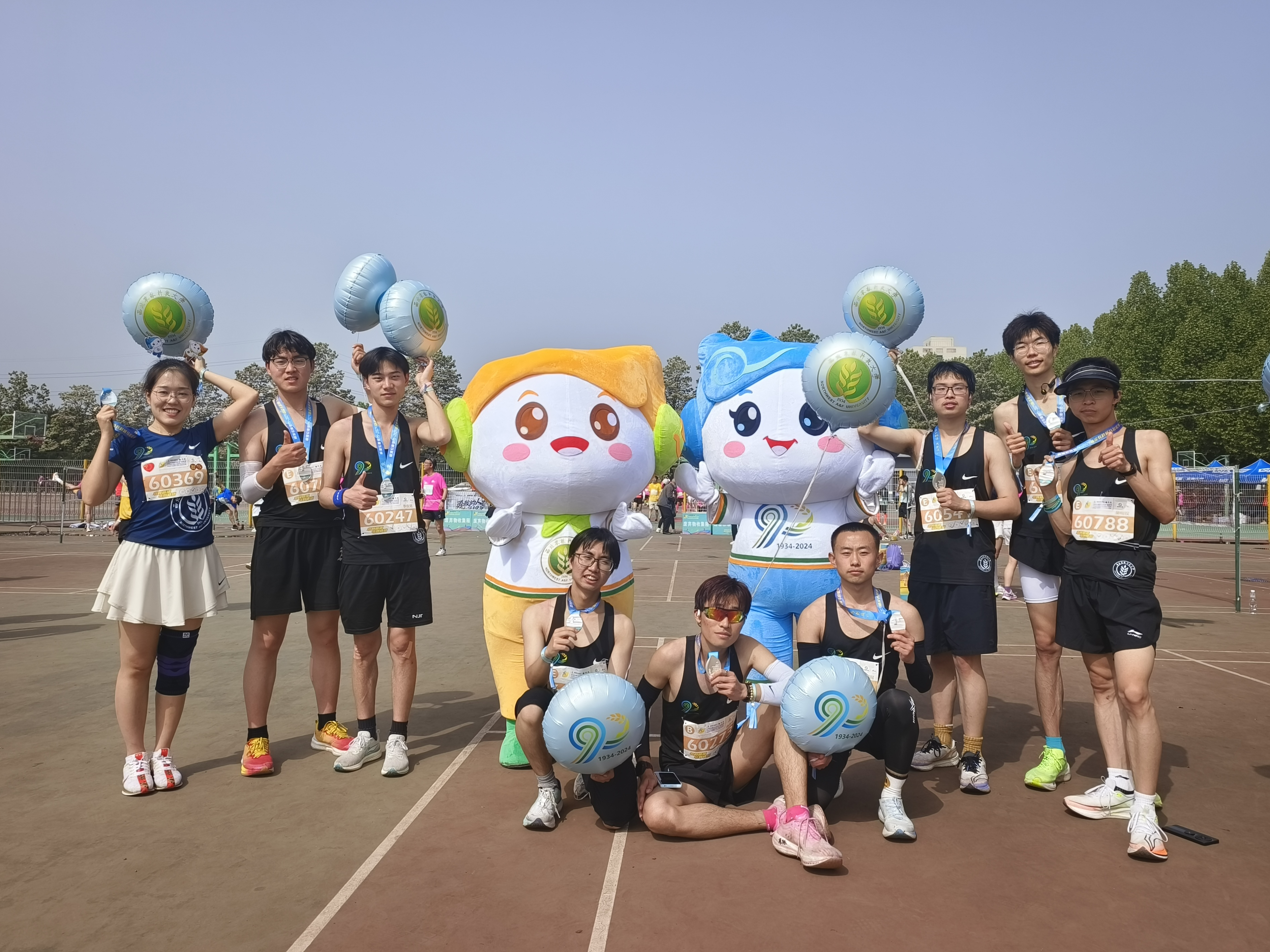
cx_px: 662
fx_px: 917
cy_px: 435
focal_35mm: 25
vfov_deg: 54.8
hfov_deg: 69.4
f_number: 1.75
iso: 72
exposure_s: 1/1520
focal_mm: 5.5
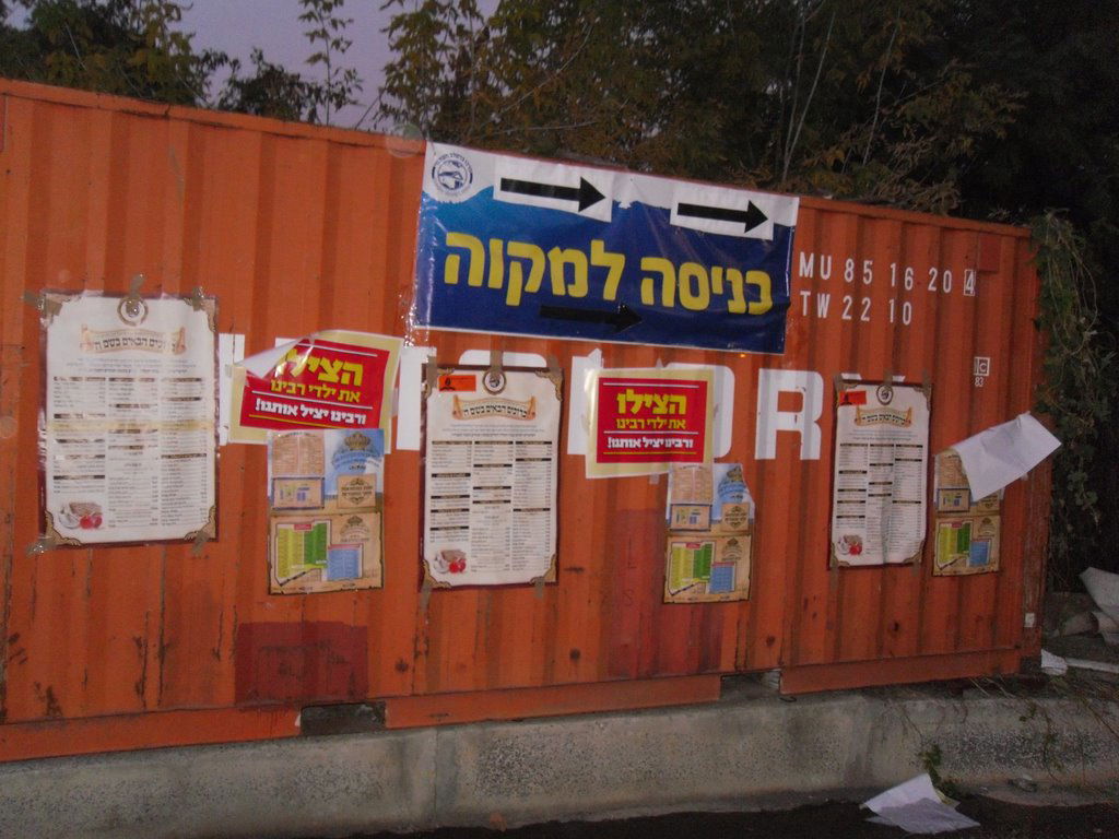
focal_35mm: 35
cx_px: 560
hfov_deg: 52.6
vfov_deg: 40.7
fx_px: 1131
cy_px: 420
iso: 400
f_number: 3.5
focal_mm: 6.3
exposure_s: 1/45
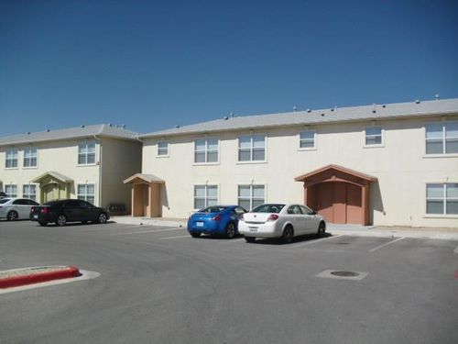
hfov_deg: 51.4
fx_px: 476
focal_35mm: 36
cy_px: 172
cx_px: 229
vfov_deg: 39.7
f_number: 7.8
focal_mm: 6.3
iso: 80
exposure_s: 1/400
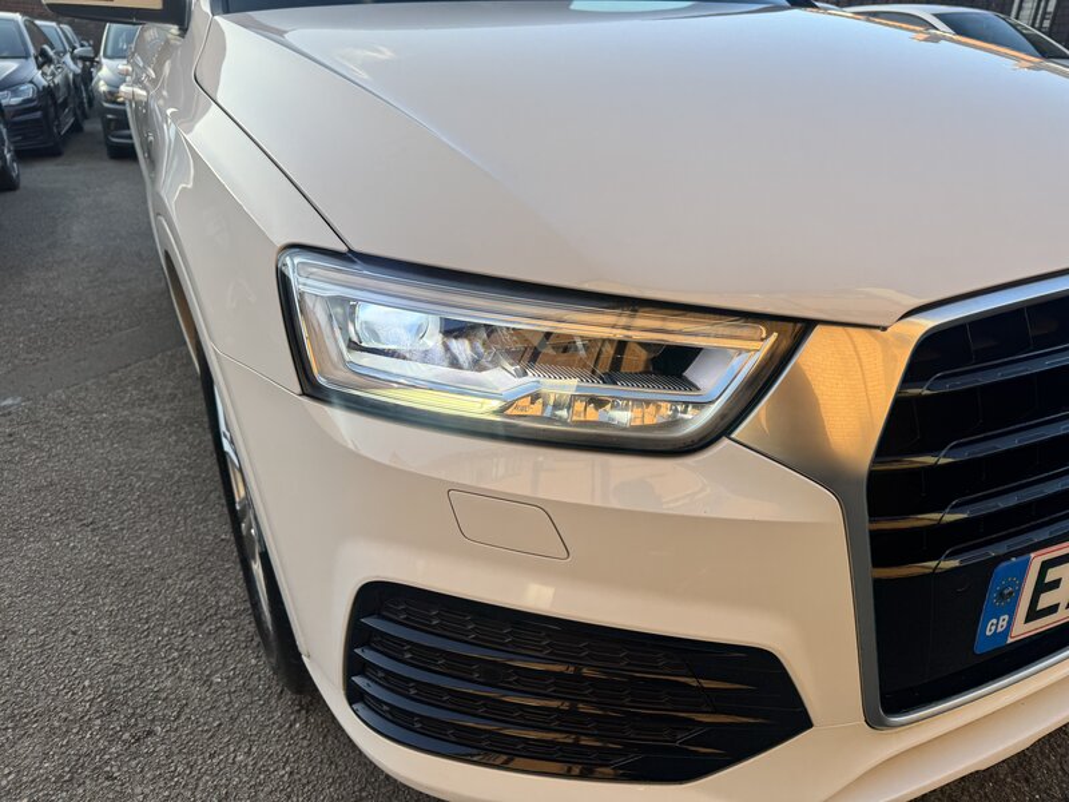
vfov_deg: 56.8
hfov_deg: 71.6
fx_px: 741
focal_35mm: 24
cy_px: 401
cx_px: 534
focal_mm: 6.76
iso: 80
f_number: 1.78
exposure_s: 1/739
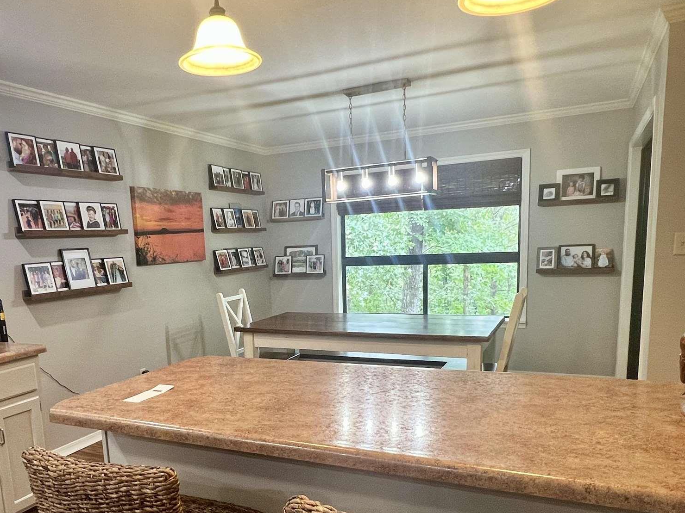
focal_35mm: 27
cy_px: 344
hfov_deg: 64.7
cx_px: 273
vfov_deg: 50.4
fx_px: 534
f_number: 1.8
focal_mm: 1.57
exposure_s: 1/60
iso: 200
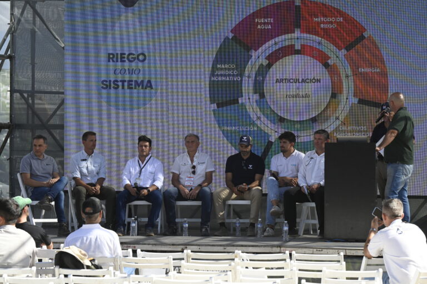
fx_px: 1245
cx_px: 214
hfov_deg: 19.5
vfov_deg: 13.0
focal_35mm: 105
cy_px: 142
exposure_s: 1/320
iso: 250
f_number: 7.1
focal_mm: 105
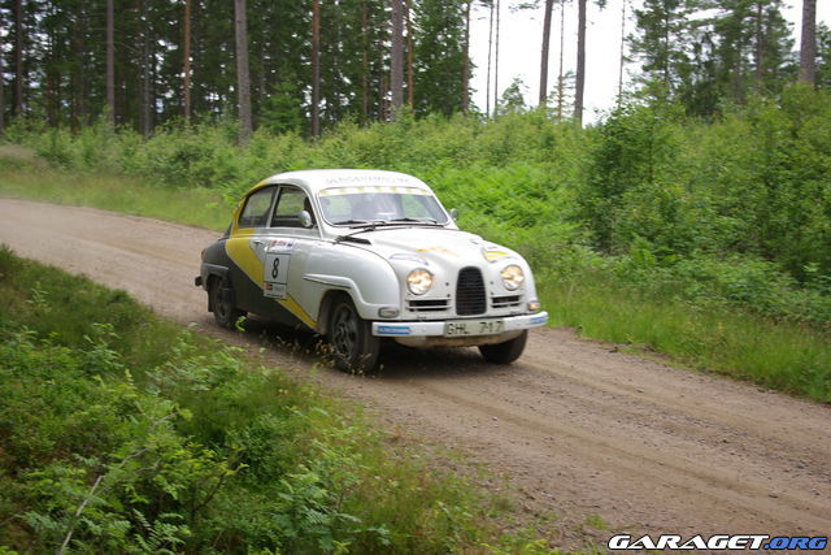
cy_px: 278
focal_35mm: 57
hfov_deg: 35.0
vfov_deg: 23.8
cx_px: 416
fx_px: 1316
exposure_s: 1/180
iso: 200
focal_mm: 38
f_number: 5.6
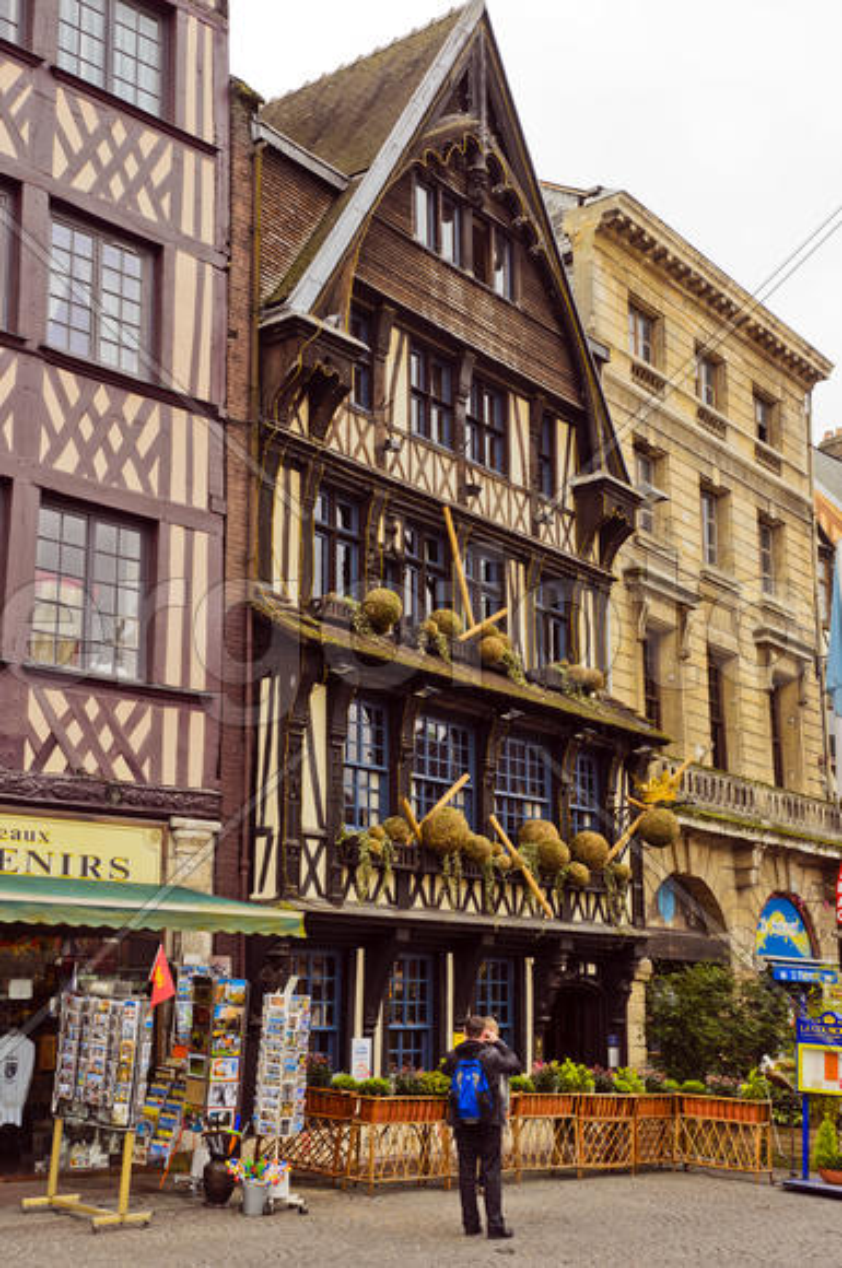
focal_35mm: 42
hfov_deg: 31.8
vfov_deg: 46.5
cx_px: 421
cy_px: 634
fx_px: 1478
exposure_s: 1/180
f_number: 5.6
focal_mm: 28
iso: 100
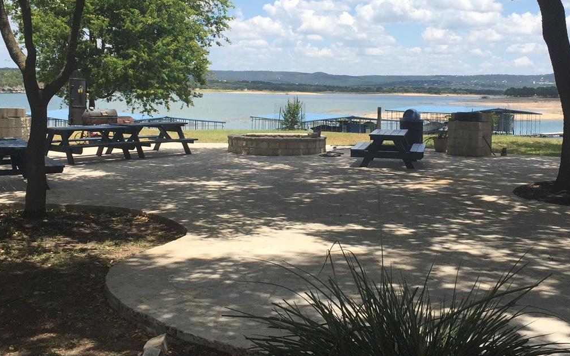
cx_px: 313
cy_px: 120
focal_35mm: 50
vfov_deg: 25.7
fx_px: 777
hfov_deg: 40.3
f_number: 2.2
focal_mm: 4.15
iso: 32
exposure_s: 1/1883
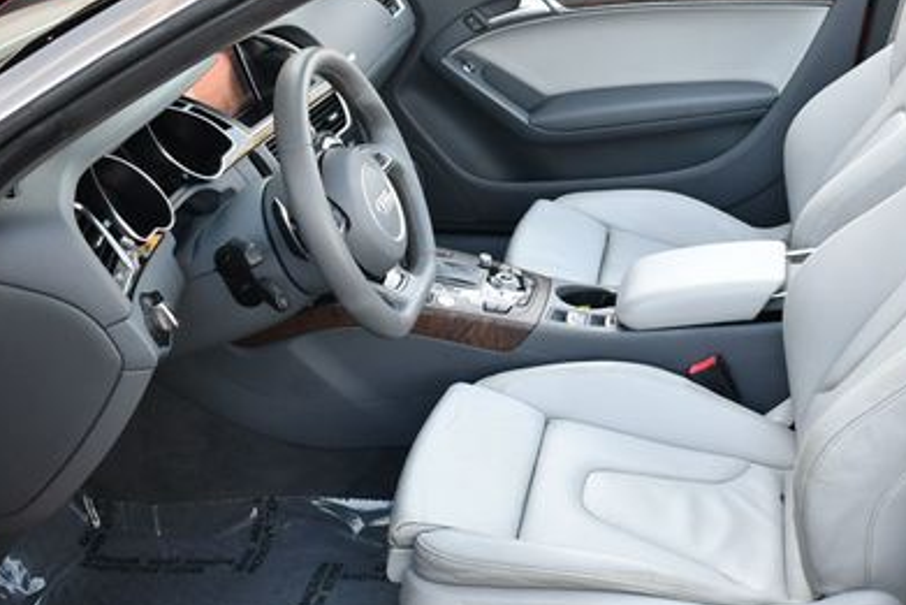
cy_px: 280
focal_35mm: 59
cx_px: 640
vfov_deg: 23.0
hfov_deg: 33.5
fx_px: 1485
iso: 450
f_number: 3.5
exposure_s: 1/250
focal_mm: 18
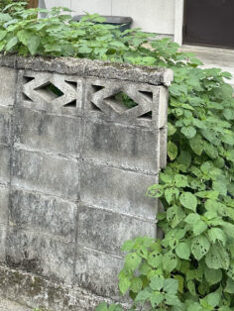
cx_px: 122
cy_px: -30
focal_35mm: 59
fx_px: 531
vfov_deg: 29.5
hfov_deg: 24.8
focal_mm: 6.86
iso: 80
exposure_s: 1/1412
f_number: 1.78
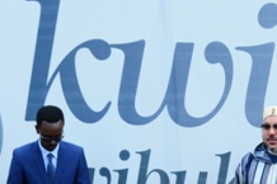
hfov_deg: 7.6
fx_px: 2076
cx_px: 264
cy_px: 201
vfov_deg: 5.1
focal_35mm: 270
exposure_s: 1/250
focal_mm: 92
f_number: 6.3
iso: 320
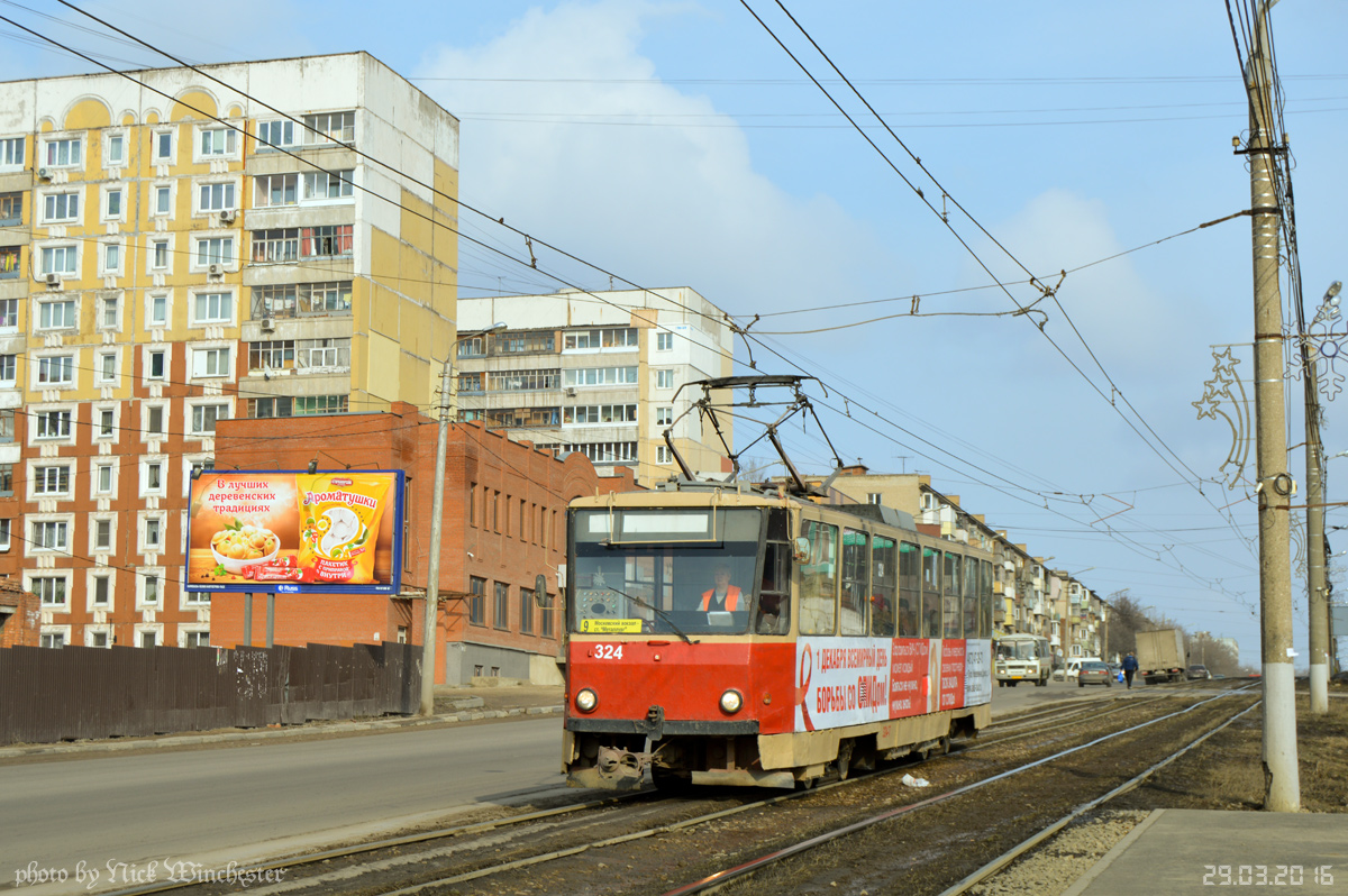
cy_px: 448
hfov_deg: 33.4
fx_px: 2245
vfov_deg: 22.6
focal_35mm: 60
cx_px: 674
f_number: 8
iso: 100
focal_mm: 40
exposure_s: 1/250
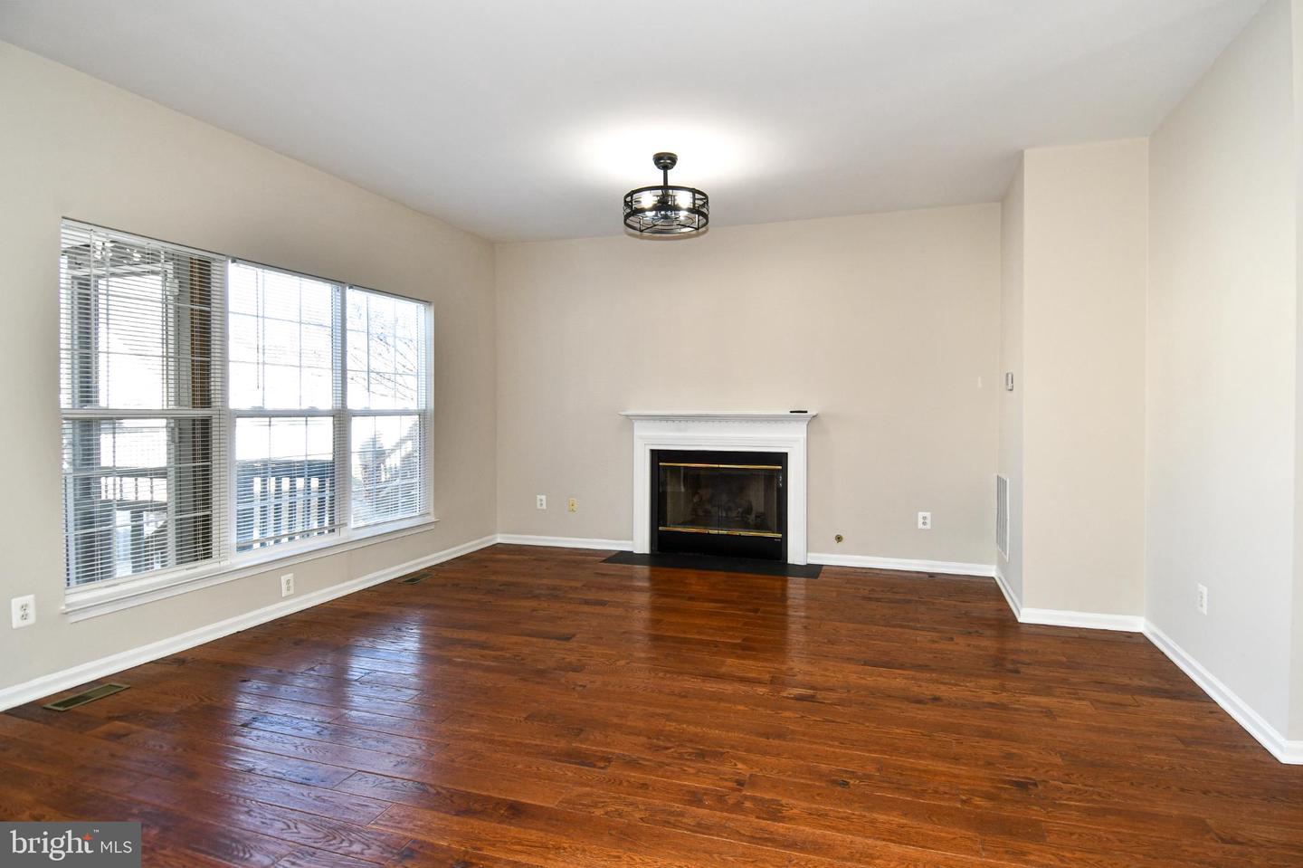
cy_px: 434
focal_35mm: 18
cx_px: 652
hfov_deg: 90.0
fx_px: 651
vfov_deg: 67.3
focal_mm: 12
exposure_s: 1/100
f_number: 5
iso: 200
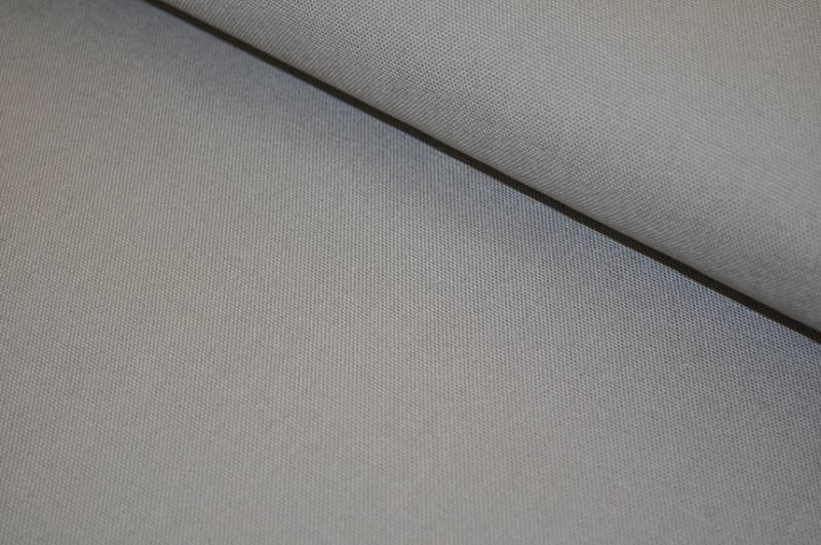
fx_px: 1537
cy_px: 272
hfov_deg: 29.9
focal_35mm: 68
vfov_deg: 20.1
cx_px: 410
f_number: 5.3
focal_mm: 45
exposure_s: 1/60
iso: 720
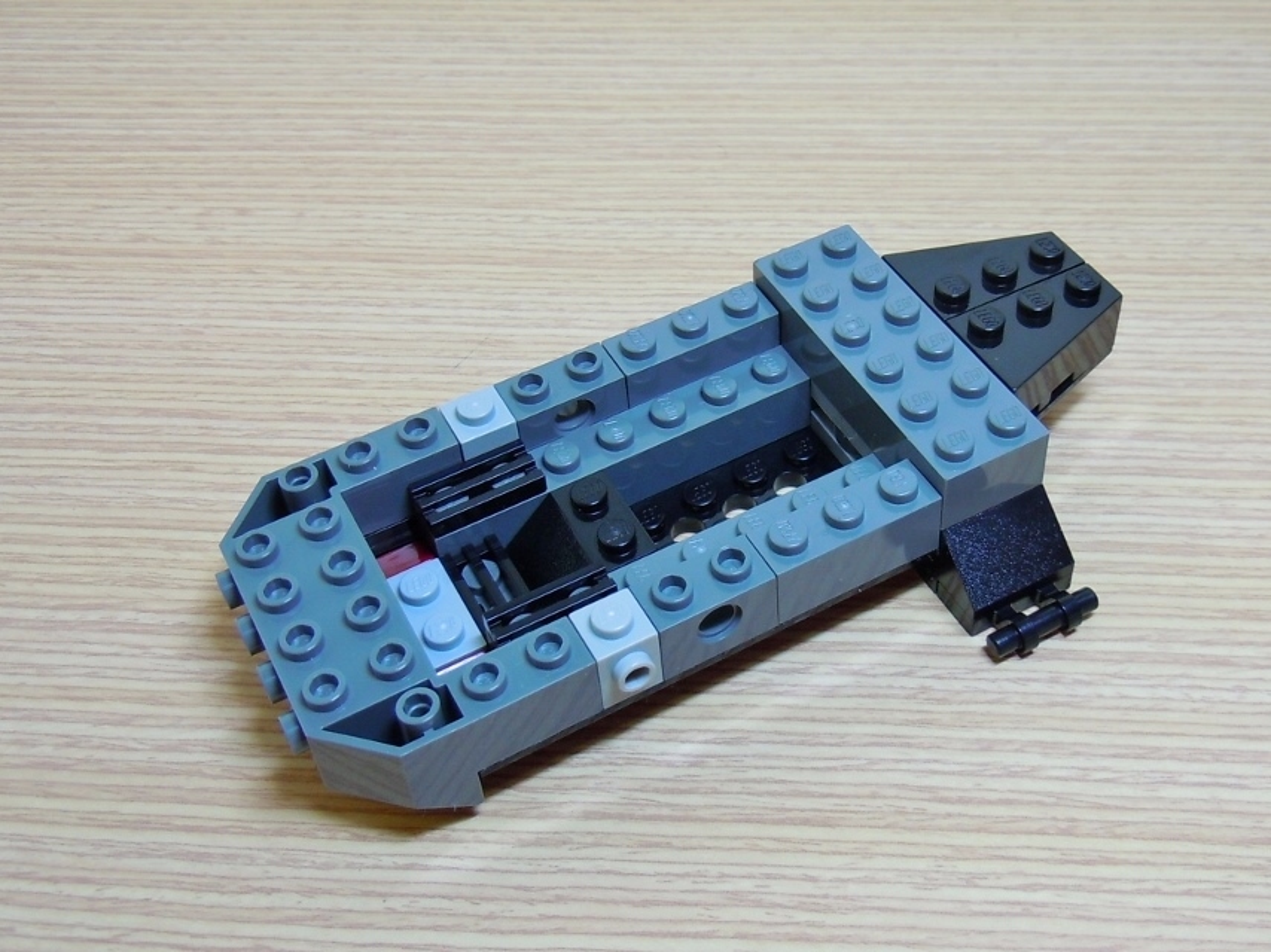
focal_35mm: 30
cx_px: 636
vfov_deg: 46.8
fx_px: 1101
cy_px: 476
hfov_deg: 60.0
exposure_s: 1/13
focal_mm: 5.4
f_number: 3.5
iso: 100
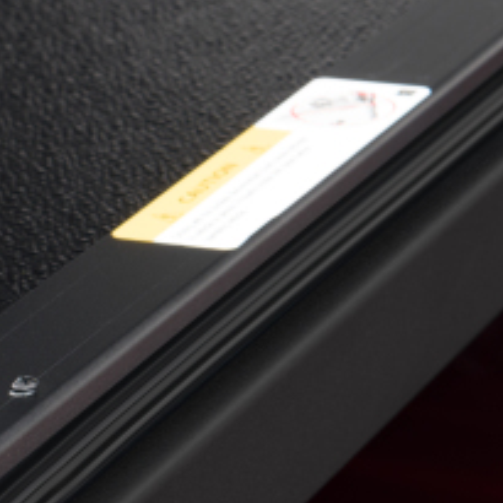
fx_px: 3814
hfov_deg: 7.5
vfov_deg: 7.5
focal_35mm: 232
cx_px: 20
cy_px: 595
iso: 125
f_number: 11
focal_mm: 70
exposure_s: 1/60
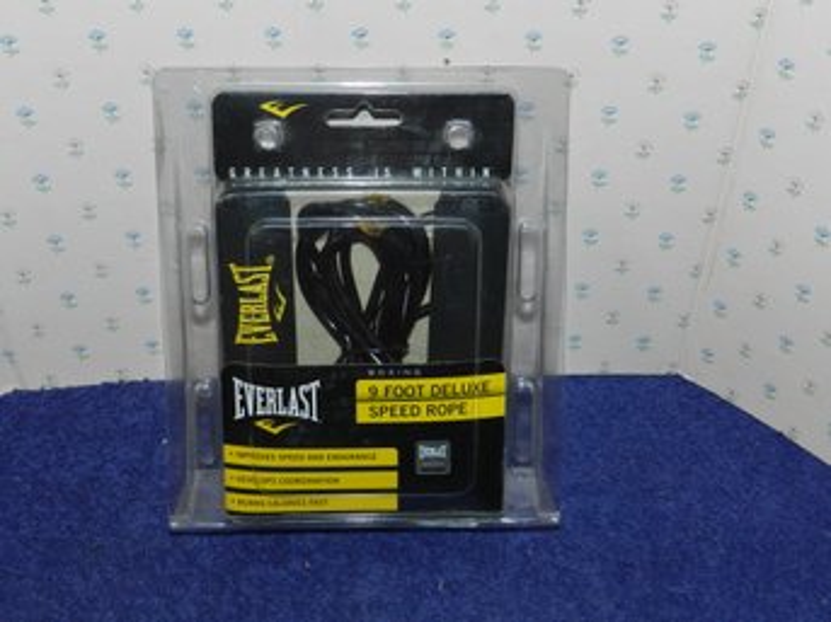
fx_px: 1104
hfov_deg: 41.3
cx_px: 416
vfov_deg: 31.5
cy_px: 311
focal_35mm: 46
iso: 200
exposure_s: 1/30
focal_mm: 8.1
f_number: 4.2
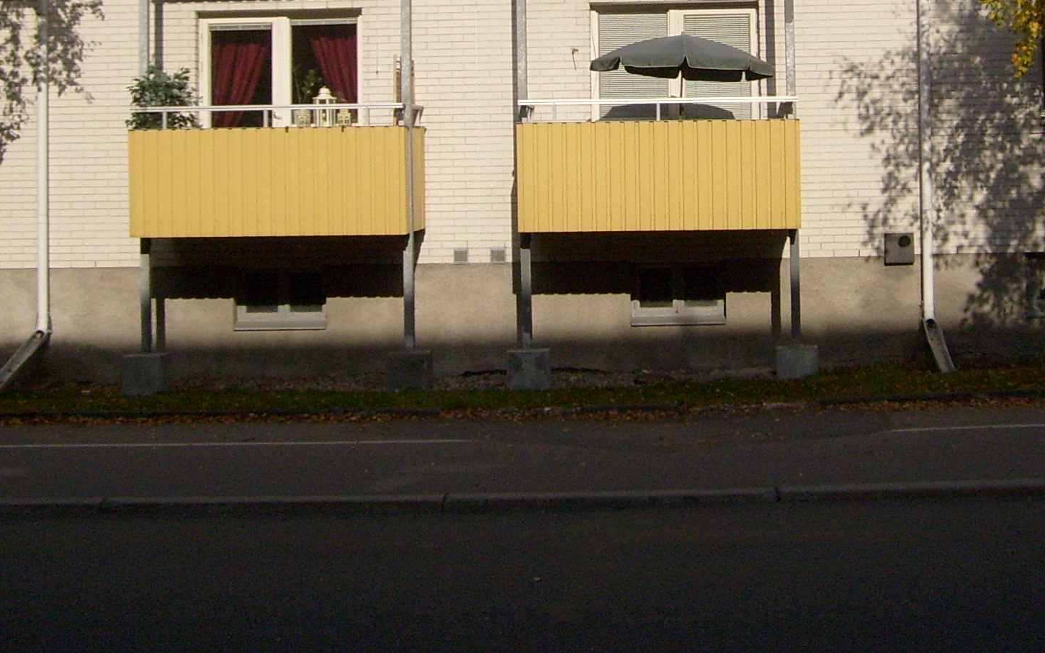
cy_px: 47
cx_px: 664
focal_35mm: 72
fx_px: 2051
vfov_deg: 17.8
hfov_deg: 28.5
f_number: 7.1
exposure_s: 1/500
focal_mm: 5.8
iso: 80
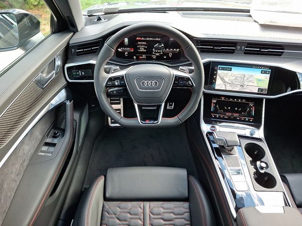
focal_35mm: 25
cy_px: 113
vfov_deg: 54.9
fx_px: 218
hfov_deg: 69.4
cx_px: 151
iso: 92
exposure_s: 1/120
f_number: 1.8
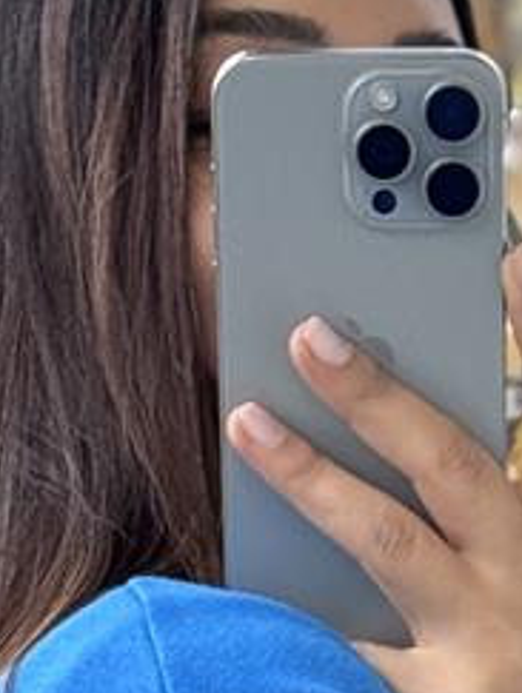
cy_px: 1482
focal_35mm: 263
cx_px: 505
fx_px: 5274
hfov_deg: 5.7
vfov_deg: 7.2
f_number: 1.78
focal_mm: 6.76
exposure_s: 1/50
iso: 200
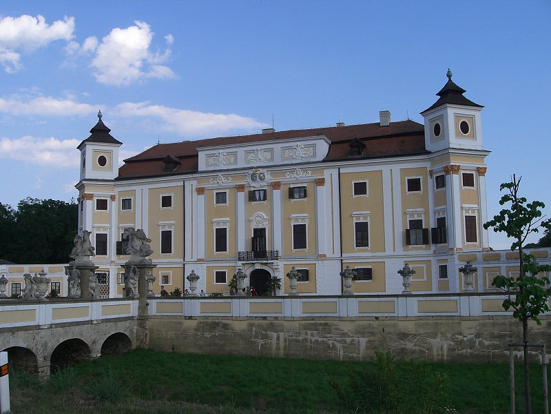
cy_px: 207
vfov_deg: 37.7
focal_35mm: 38
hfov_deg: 49.0
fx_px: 605
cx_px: 276
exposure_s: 1/640
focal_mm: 6.3
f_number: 4.4
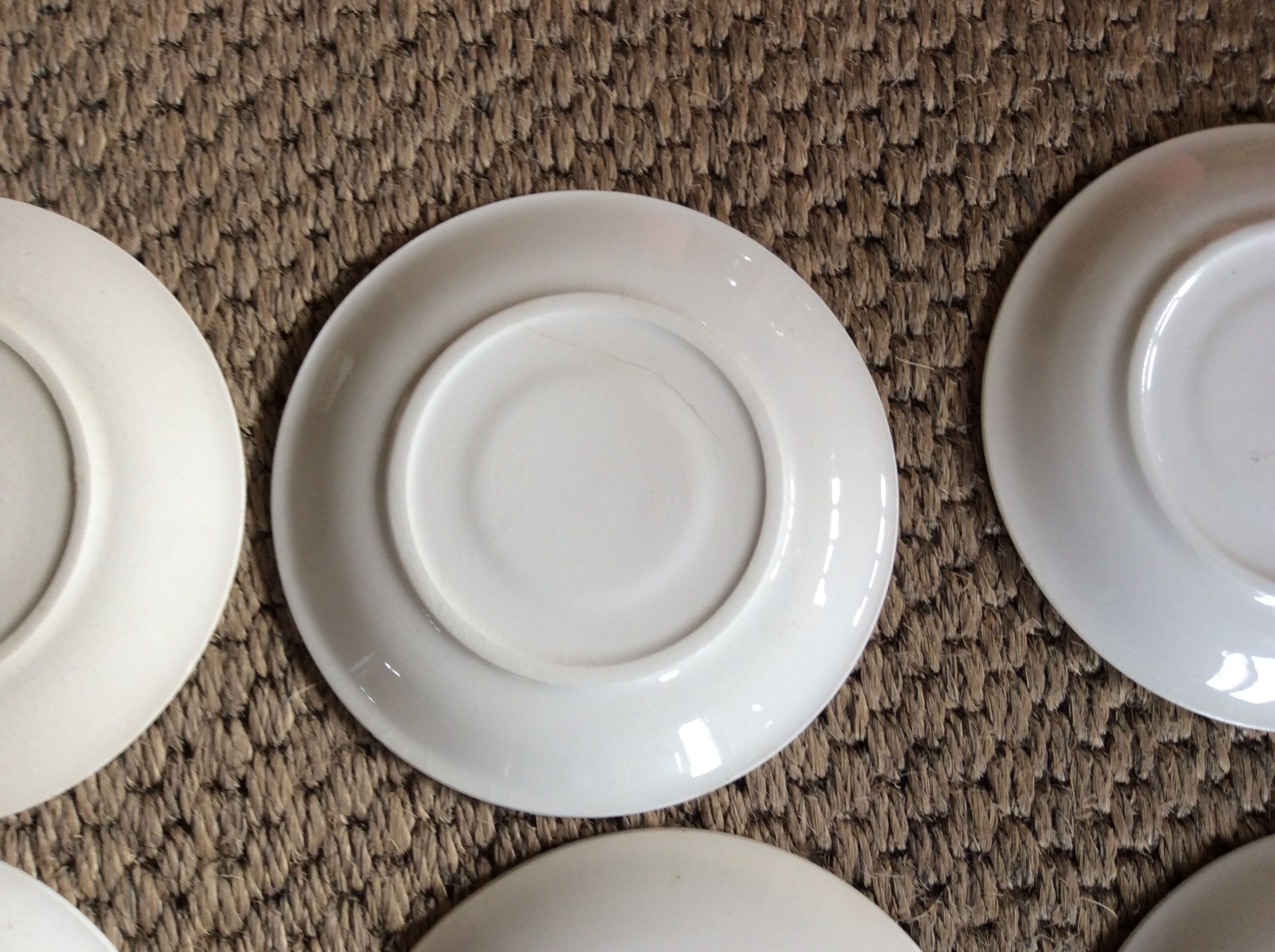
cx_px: 638
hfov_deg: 56.9
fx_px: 1177
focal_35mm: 32
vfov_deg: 44.1
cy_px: 476
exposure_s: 1/25
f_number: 2.4
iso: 32
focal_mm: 3.3
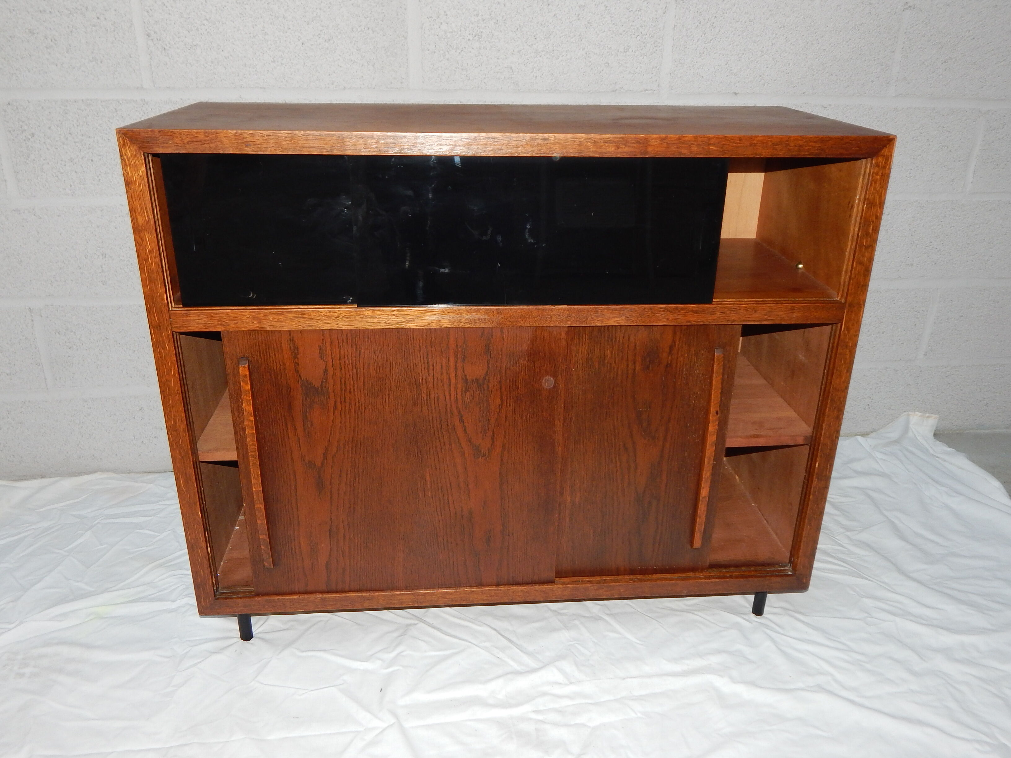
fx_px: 818
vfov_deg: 49.7
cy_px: 379
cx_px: 506
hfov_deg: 63.4
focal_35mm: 28
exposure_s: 1/30
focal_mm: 5.1
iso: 200
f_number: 3.2
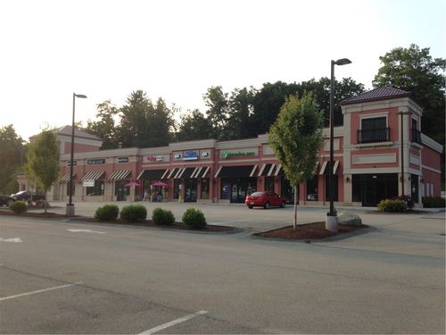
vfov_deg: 42.9
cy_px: 168
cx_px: 223
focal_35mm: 33
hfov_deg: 55.4
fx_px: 425
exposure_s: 1/311
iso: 50
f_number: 2.4
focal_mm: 4.12
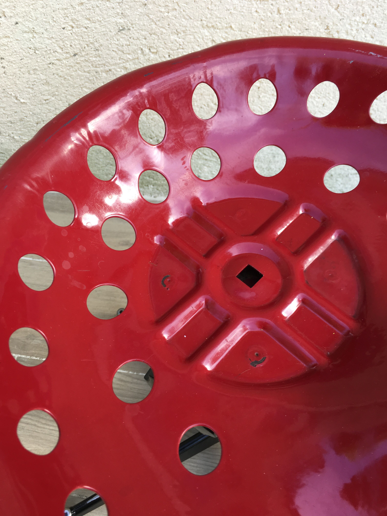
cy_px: 258
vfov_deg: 61.7
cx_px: 194
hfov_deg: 48.2
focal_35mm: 29
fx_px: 432
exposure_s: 1/100
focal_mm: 4.15
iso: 32
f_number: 2.2
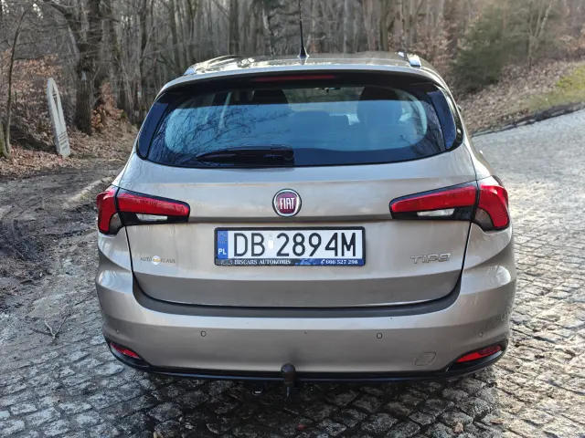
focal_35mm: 35
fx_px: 591
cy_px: 219
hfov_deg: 52.6
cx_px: 292
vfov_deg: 40.7
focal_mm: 8.72
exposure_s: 1/100
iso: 64
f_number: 2
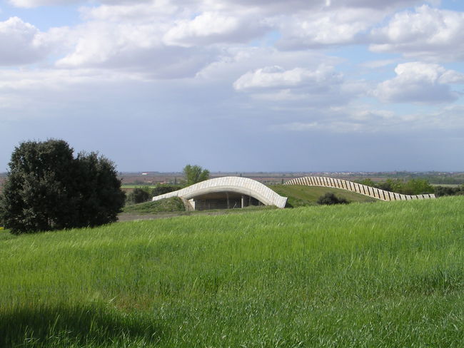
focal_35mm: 81
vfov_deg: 18.2
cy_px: 174
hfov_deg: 24.1
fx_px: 1086
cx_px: 232
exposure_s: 1/689
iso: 100
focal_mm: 12.3
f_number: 4
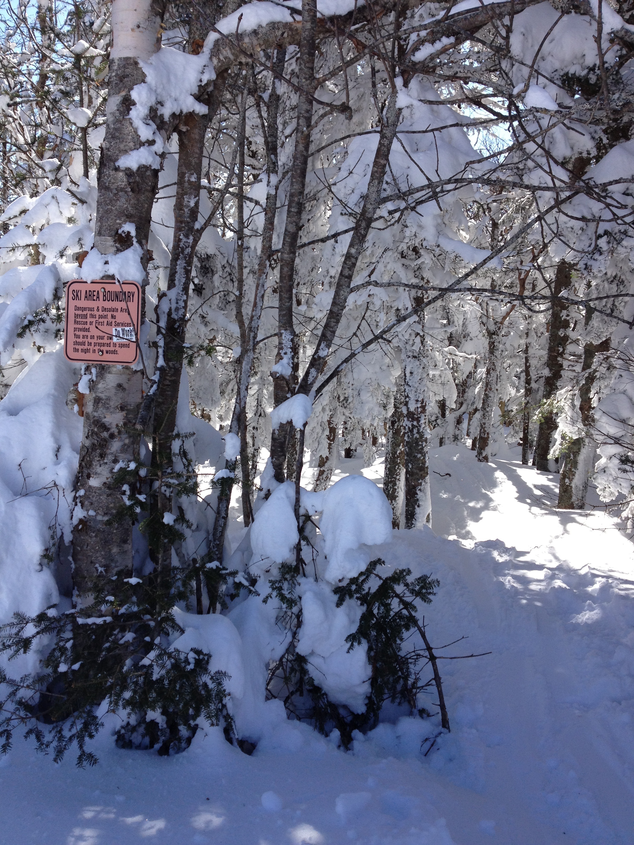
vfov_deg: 52.6
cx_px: 317
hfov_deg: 40.7
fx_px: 855
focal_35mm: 35
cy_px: 422
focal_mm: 4.28
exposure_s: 1/935
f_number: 2.4
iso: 50
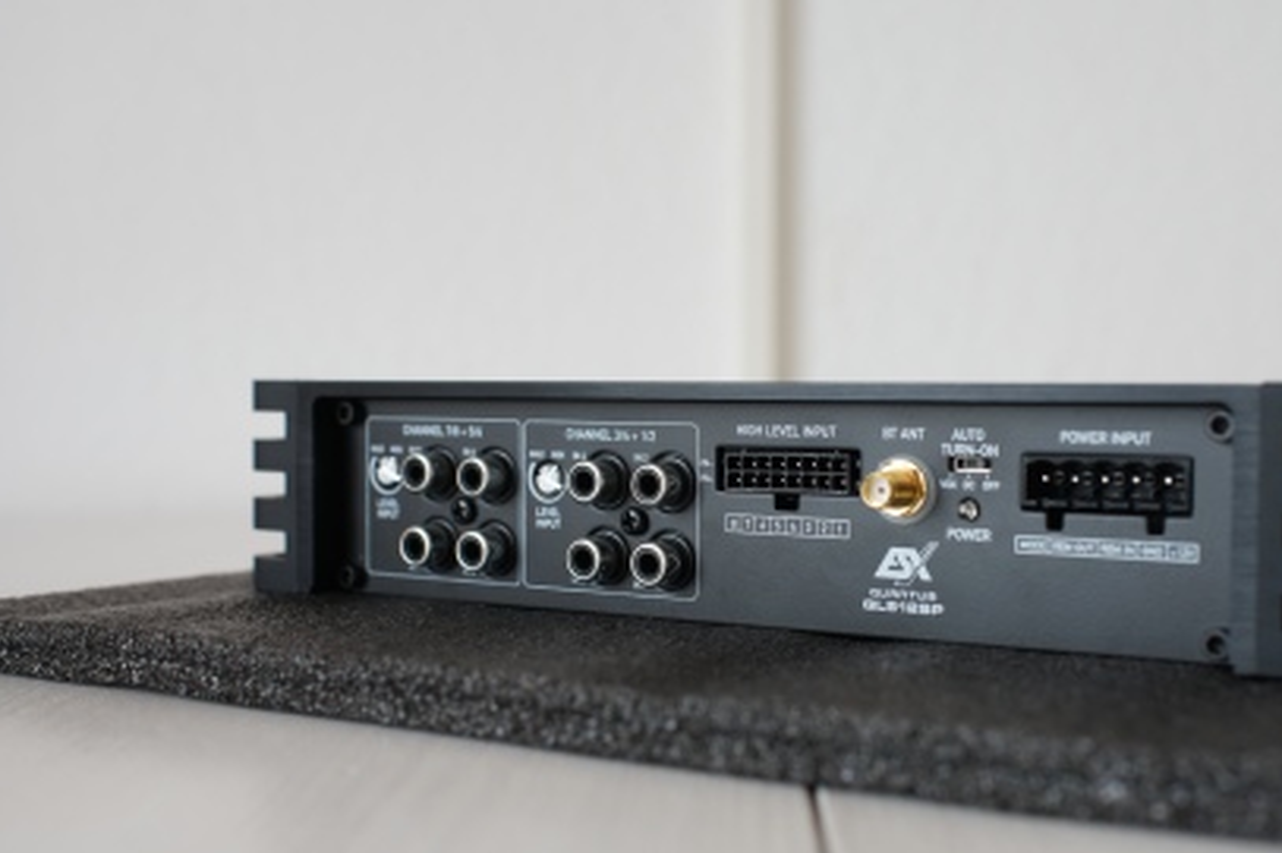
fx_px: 1531
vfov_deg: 31.2
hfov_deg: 45.2
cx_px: 775
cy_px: 449
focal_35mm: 43
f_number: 6.3
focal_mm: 35
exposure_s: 1/8
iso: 160
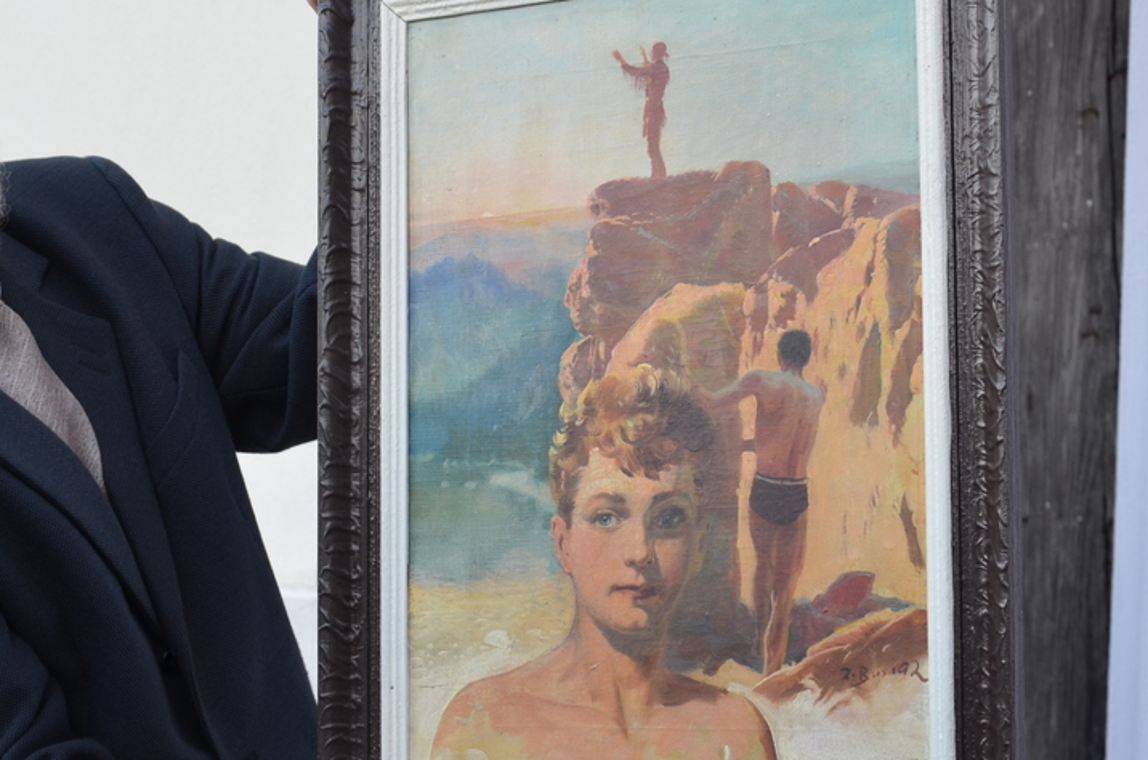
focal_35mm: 94
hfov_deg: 21.6
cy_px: 430
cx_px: 354
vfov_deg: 14.5
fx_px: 2988
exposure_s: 1/125
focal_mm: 35
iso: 360
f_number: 5.6
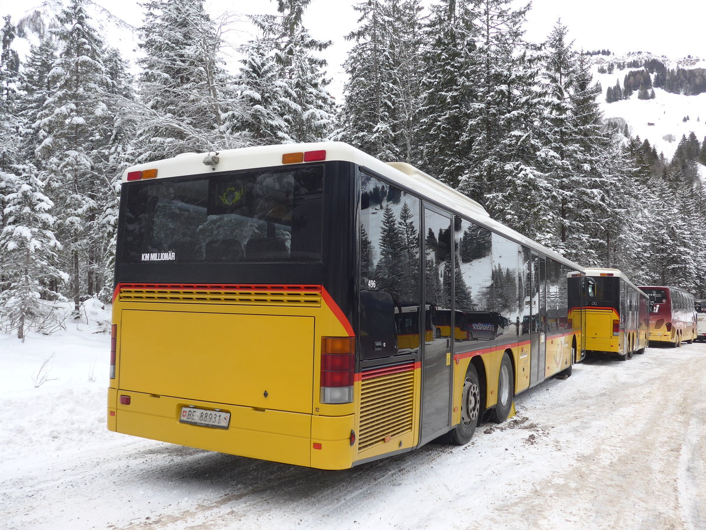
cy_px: 265
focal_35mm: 29
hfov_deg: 61.7
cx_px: 353
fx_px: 591
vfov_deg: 48.2
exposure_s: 1/400
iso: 80
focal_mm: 6
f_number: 2.8
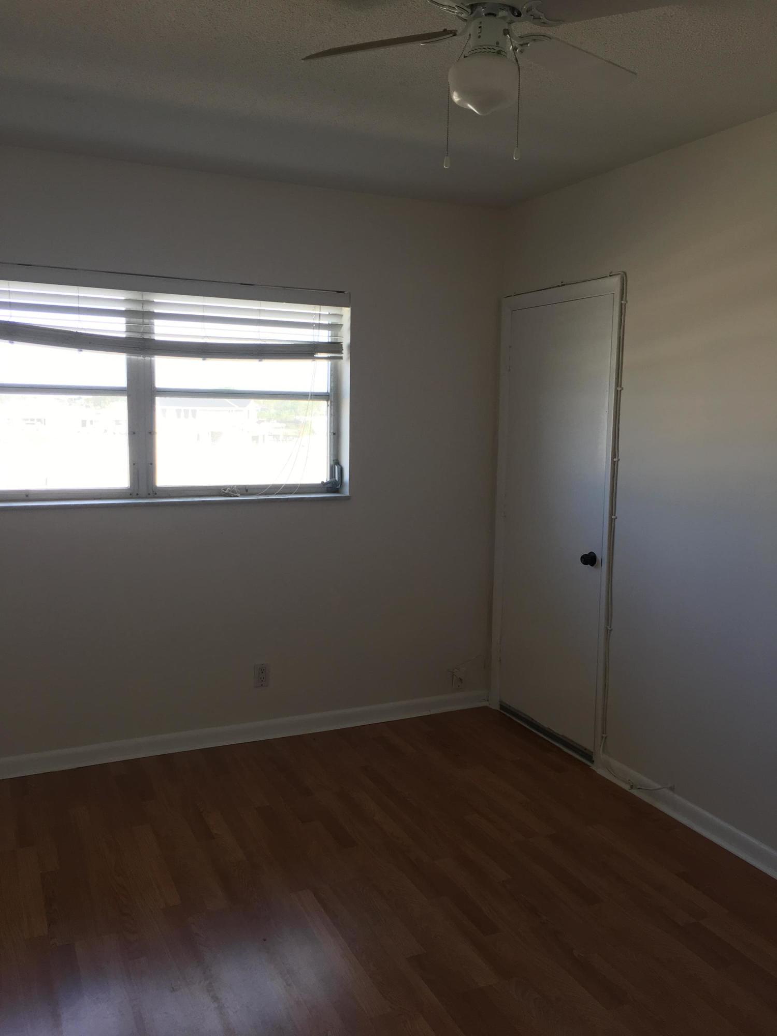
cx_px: 388
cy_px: 518
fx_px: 868
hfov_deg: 48.2
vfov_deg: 61.7
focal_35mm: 29
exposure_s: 1/60
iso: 32
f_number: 2.2
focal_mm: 4.15
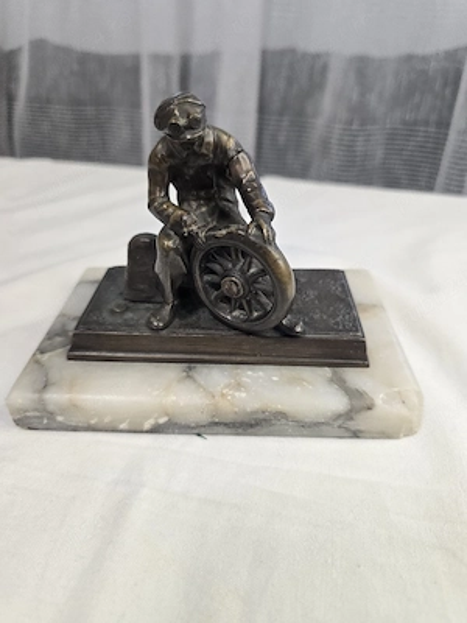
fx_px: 414
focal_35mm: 23
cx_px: 234
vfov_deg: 73.9
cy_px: 312
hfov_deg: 58.9
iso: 160
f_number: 1.7
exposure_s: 1/101
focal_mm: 6.3
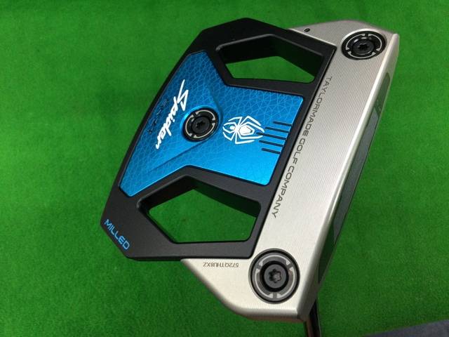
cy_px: 168
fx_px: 402
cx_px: 224
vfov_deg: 45.4
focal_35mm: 31
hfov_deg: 58.4
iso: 64
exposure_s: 1/30
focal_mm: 3.3
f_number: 2.4
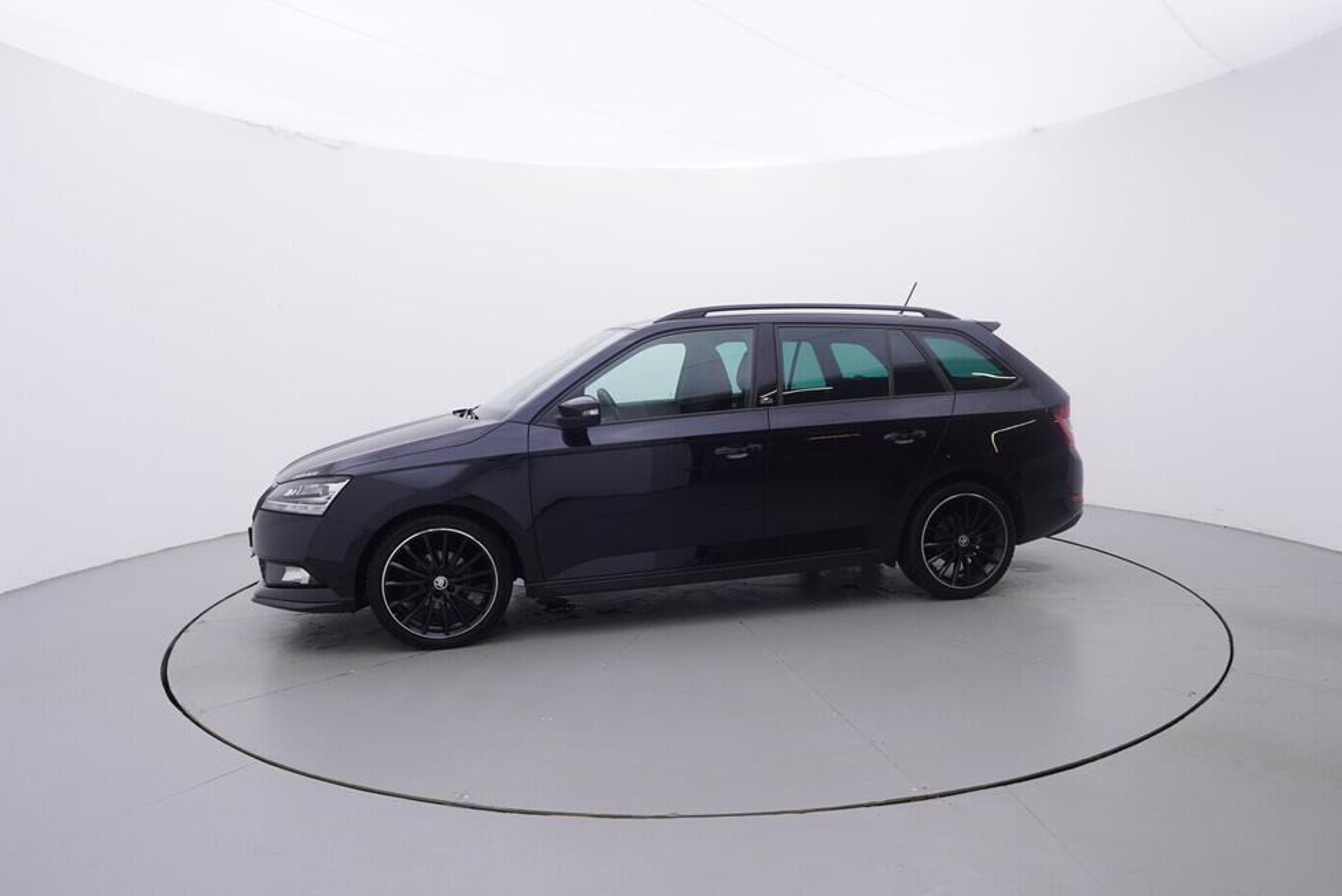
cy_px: 466
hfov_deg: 74.8
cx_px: 698
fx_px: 877
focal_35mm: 24
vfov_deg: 54.1
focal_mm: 15
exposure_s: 1/80
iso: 200
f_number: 5
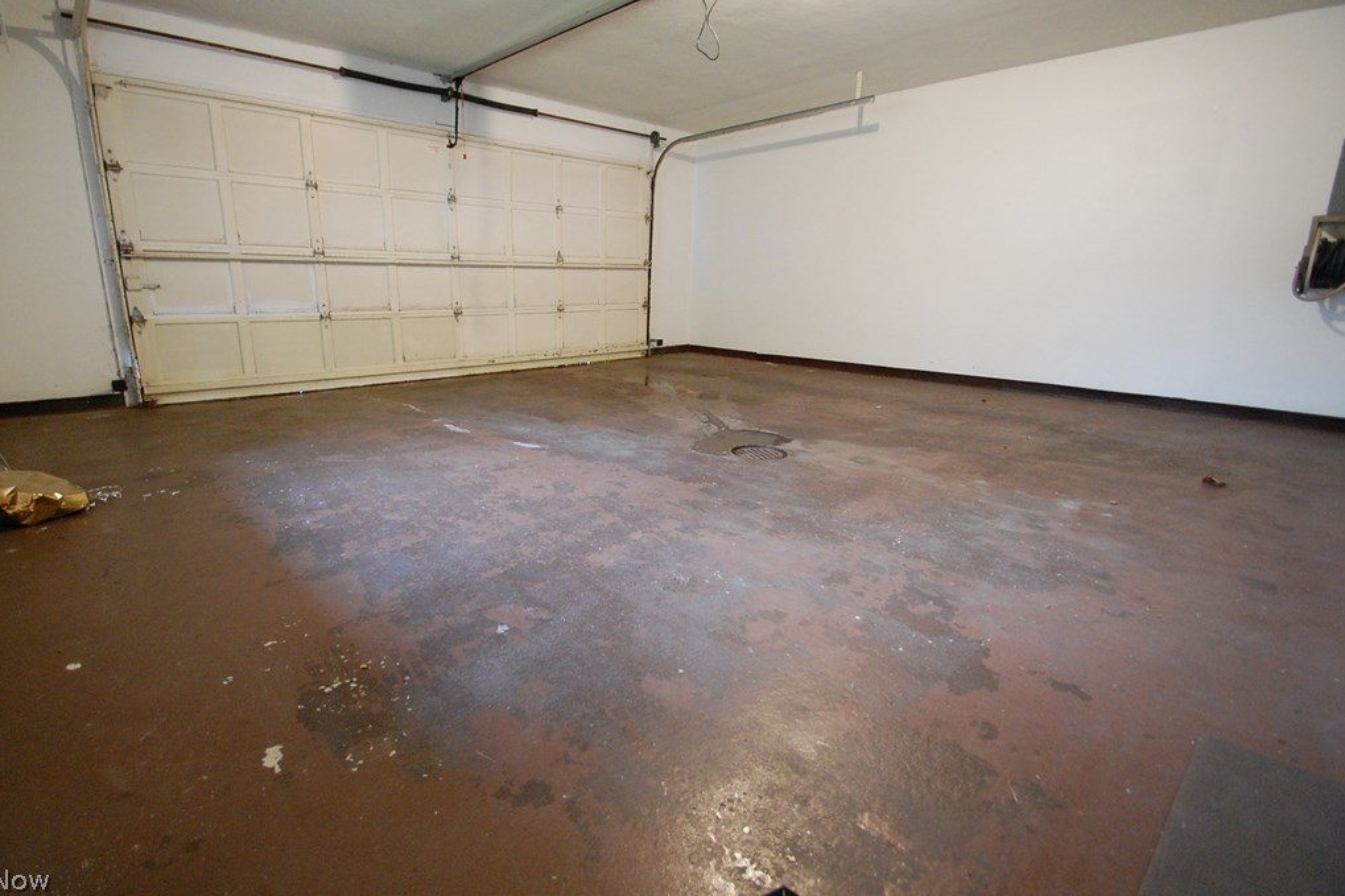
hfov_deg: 96.6
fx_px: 598
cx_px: 636
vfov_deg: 73.7
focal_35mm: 16
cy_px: 425
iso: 1600
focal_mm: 10
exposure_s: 1/6
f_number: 3.5
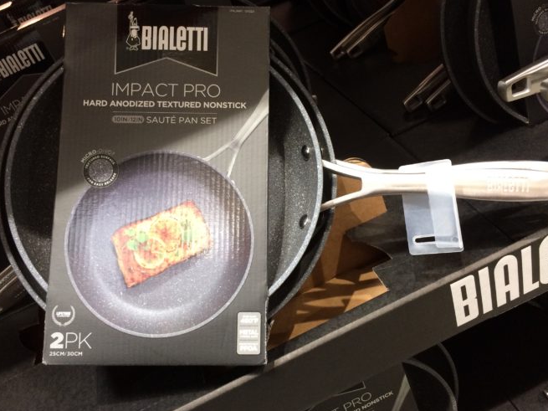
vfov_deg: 41.7
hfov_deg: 54.0
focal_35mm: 34
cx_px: 271
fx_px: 538
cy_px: 186
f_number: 2.2
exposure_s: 1/30
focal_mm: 4.15
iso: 160
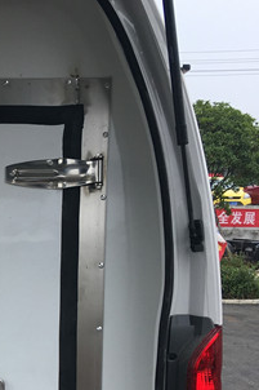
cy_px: 323
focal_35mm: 71
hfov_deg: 17.8
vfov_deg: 27.8
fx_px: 767
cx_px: -88
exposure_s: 1/646
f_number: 2.2
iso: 25
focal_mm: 4.15
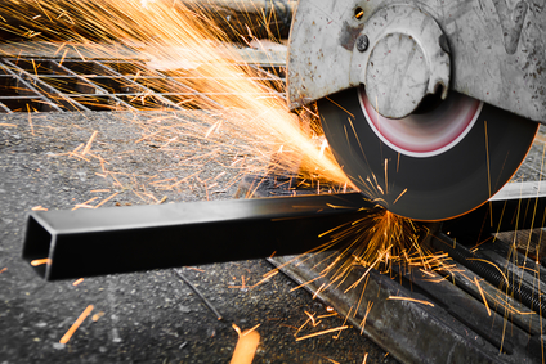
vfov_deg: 20.2
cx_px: 273
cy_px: 182
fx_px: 1024
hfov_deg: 29.9
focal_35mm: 68
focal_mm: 45
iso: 100
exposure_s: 1/40
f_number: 5.6
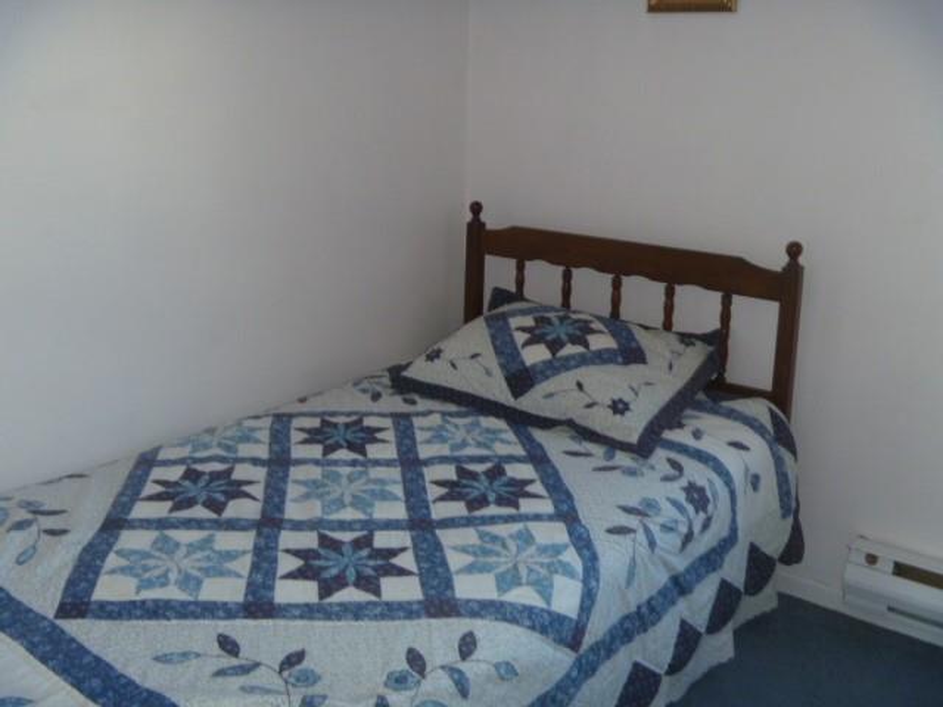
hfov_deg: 52.6
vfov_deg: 40.7
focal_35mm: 35
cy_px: 354
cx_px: 472
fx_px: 953
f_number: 3.5
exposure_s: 1/30
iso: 160
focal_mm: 6.3
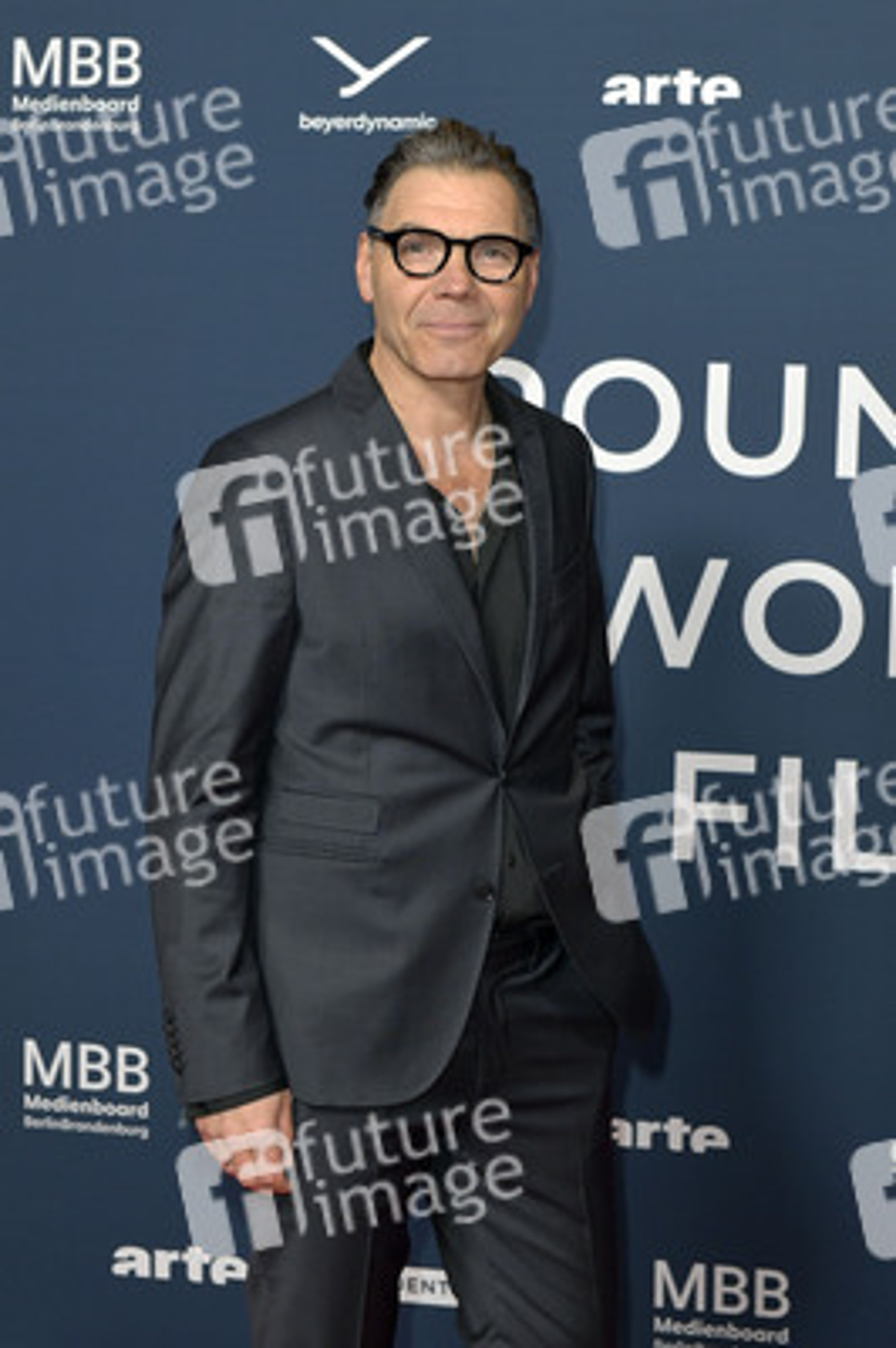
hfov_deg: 22.6
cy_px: 674
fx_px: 2244
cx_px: 448
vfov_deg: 33.4
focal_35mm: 60
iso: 1600
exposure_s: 1/200
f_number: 6.3
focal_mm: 60
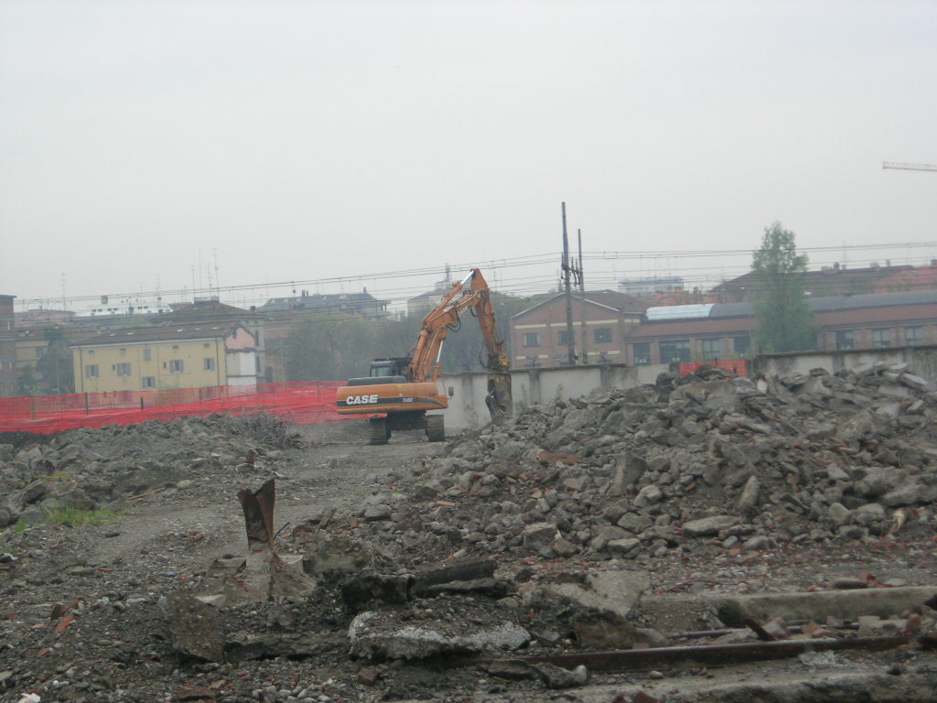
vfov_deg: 13.1
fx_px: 3059
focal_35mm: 113
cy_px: 352
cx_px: 468
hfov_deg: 17.4
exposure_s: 1/113
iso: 100
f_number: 4.9
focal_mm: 23.4
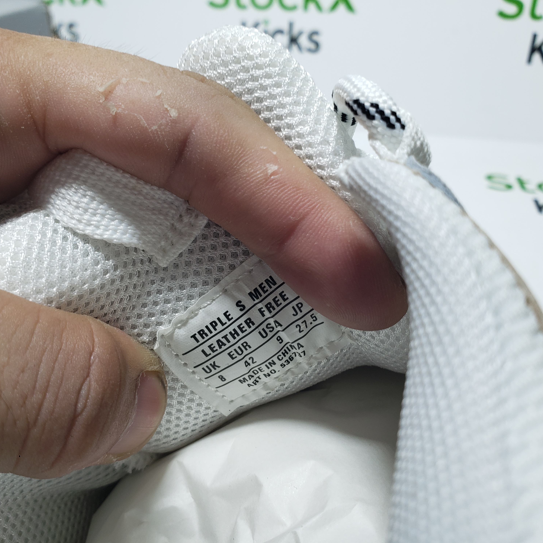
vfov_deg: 52.5
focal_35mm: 31
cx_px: 242
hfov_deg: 52.4
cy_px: 274
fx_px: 550
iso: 50
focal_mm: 4.3
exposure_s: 1/143
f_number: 2.4
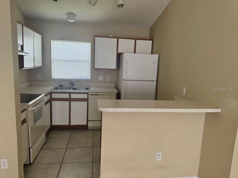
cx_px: 119
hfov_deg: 71.6
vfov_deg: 56.8
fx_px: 165
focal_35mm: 24
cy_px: 89
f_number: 1.78
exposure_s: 1/121
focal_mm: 6.76
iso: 160
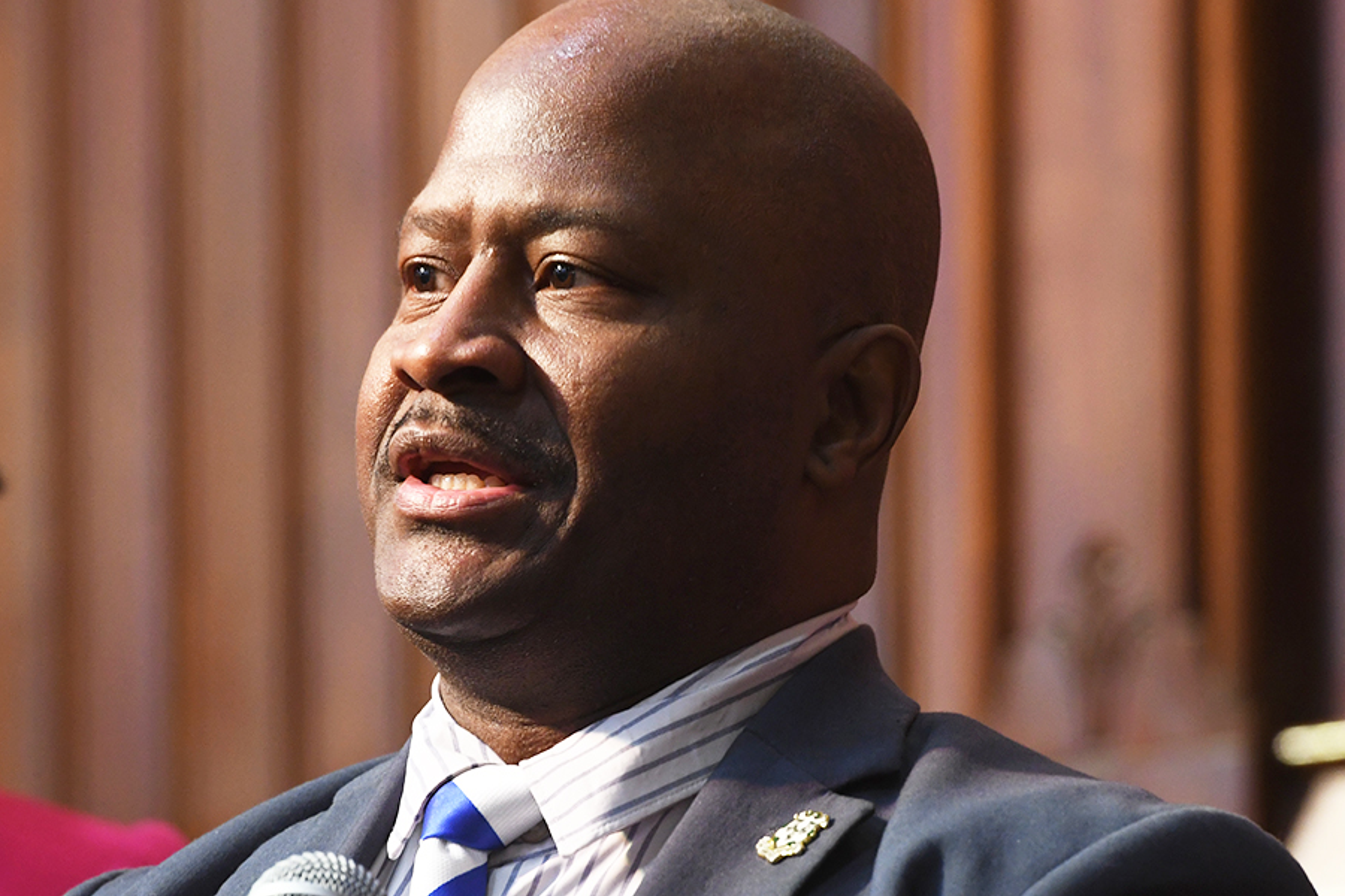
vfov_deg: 3.4
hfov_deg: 5.2
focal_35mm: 400
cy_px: 765
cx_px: 565
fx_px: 14943
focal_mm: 200
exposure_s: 1/80
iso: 1600
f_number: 5
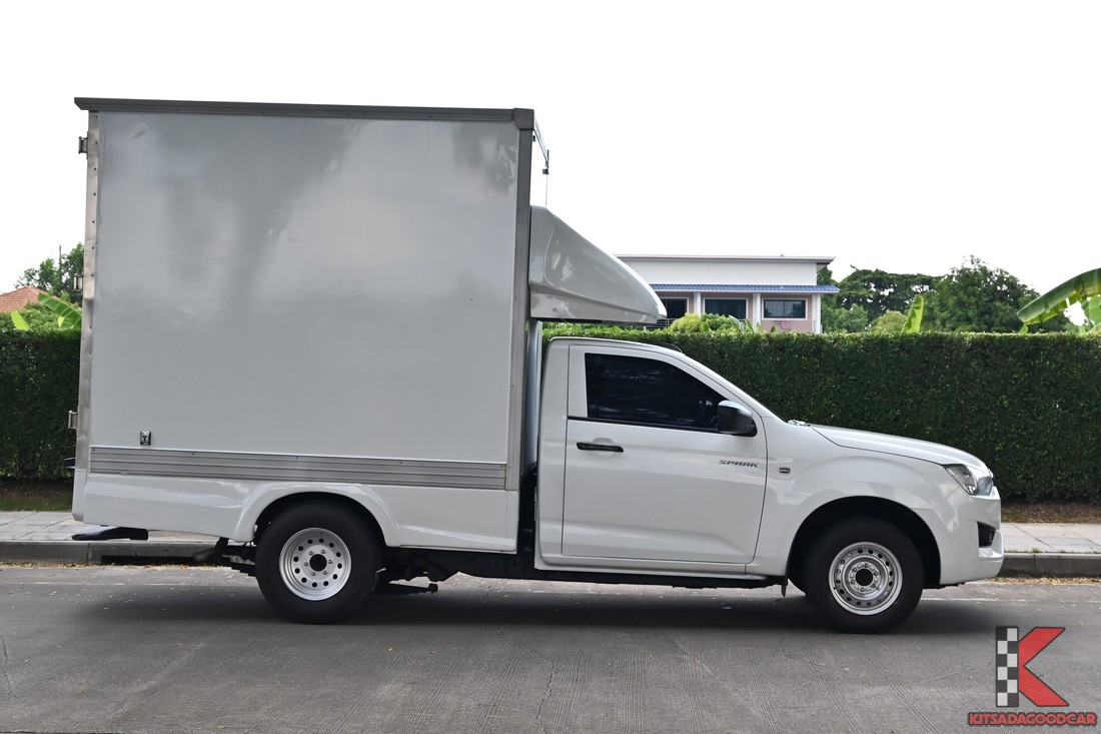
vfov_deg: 26.5
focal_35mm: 51
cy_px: 367
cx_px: 550
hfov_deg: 38.9
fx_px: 1559
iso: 560
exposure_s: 1/500
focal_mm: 34.5
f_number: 5.6
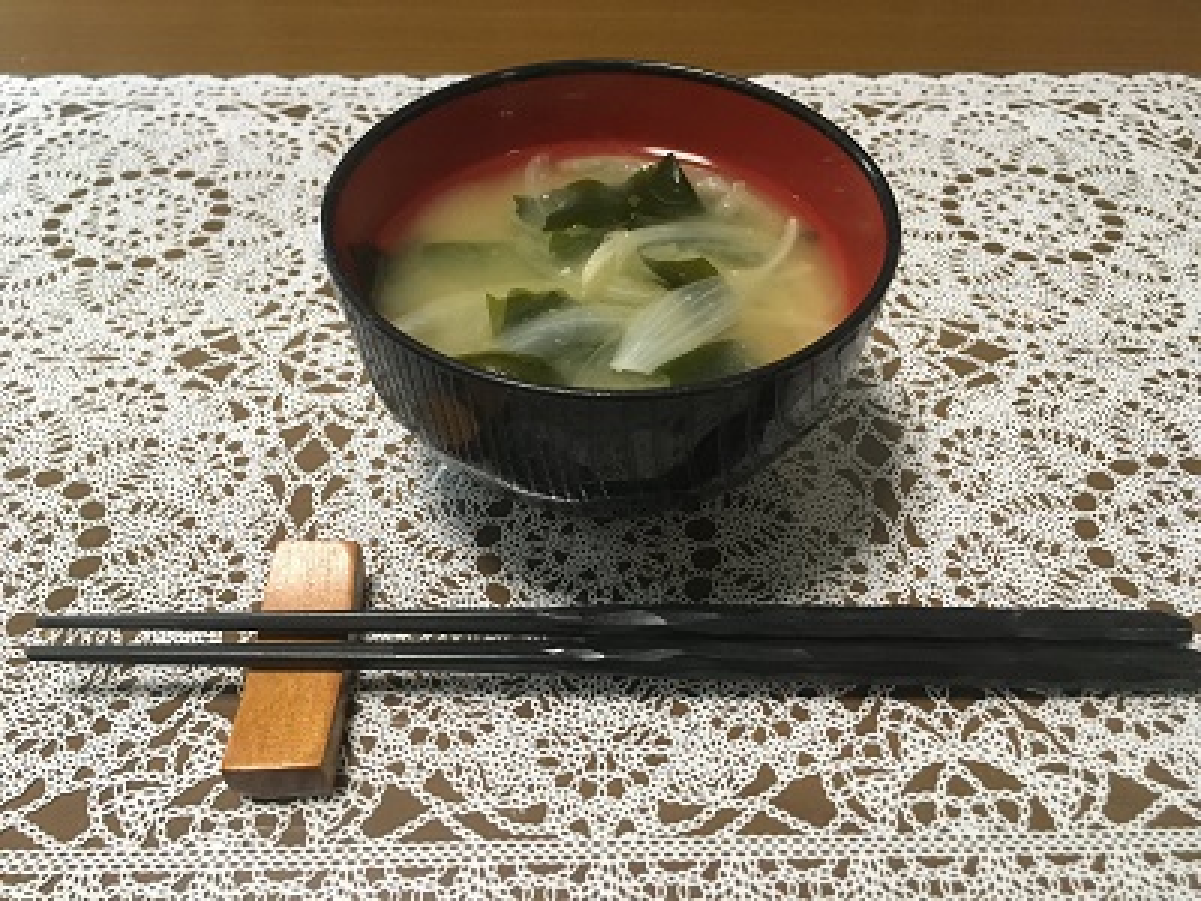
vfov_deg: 48.2
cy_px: 450
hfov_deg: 61.7
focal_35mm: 29
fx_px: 1006
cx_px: 600
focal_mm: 4.15
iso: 160
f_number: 2.2
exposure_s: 1/30
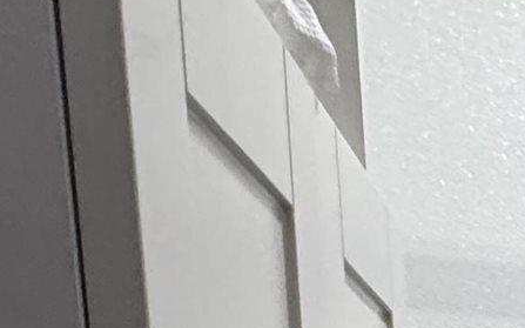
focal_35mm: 102
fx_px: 1459
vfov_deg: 9.9
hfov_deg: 15.3
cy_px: 964
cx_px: 1118
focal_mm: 2.22
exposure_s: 1/60
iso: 320
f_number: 2.2
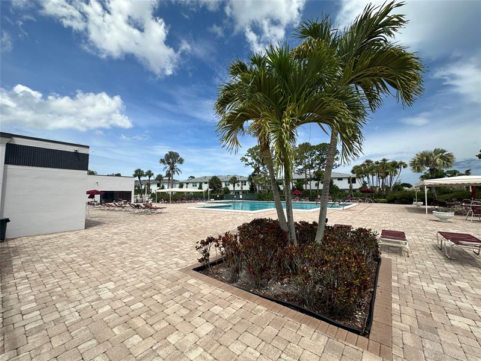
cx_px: 240
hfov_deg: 102.1
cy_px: 180
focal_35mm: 14
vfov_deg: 85.7
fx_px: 195
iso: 50
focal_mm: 2.22
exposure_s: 1/2212
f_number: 2.2
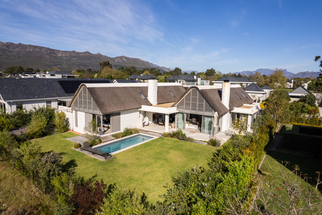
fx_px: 197
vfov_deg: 57.2
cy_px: 108
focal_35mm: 22
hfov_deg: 78.6
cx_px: 161
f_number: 2.8
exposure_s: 1/2500
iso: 130
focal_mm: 8.38
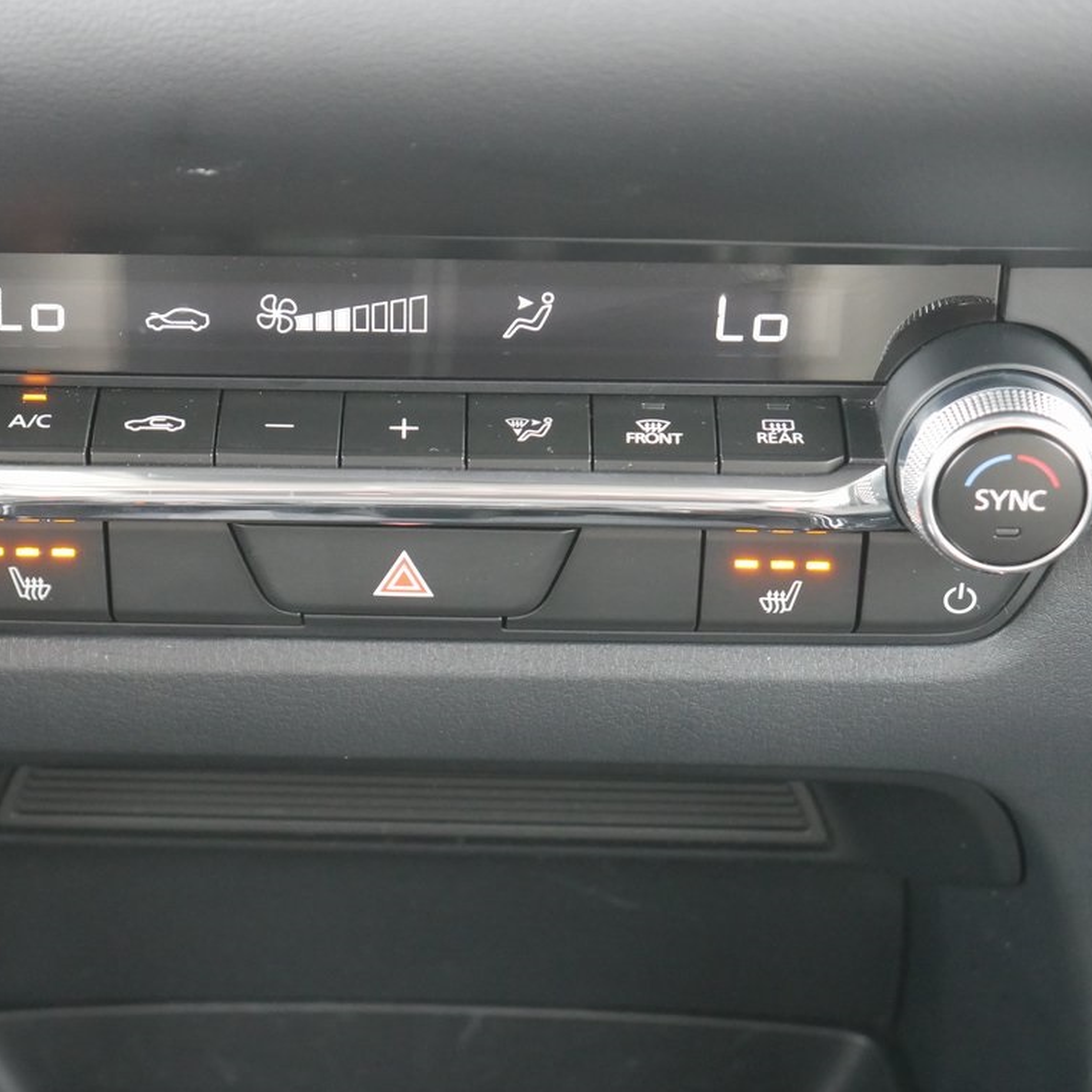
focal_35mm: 83
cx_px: 404
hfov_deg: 20.8
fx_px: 2962
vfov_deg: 20.9
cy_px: 547
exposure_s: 1/50
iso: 3200
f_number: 5.5
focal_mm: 35
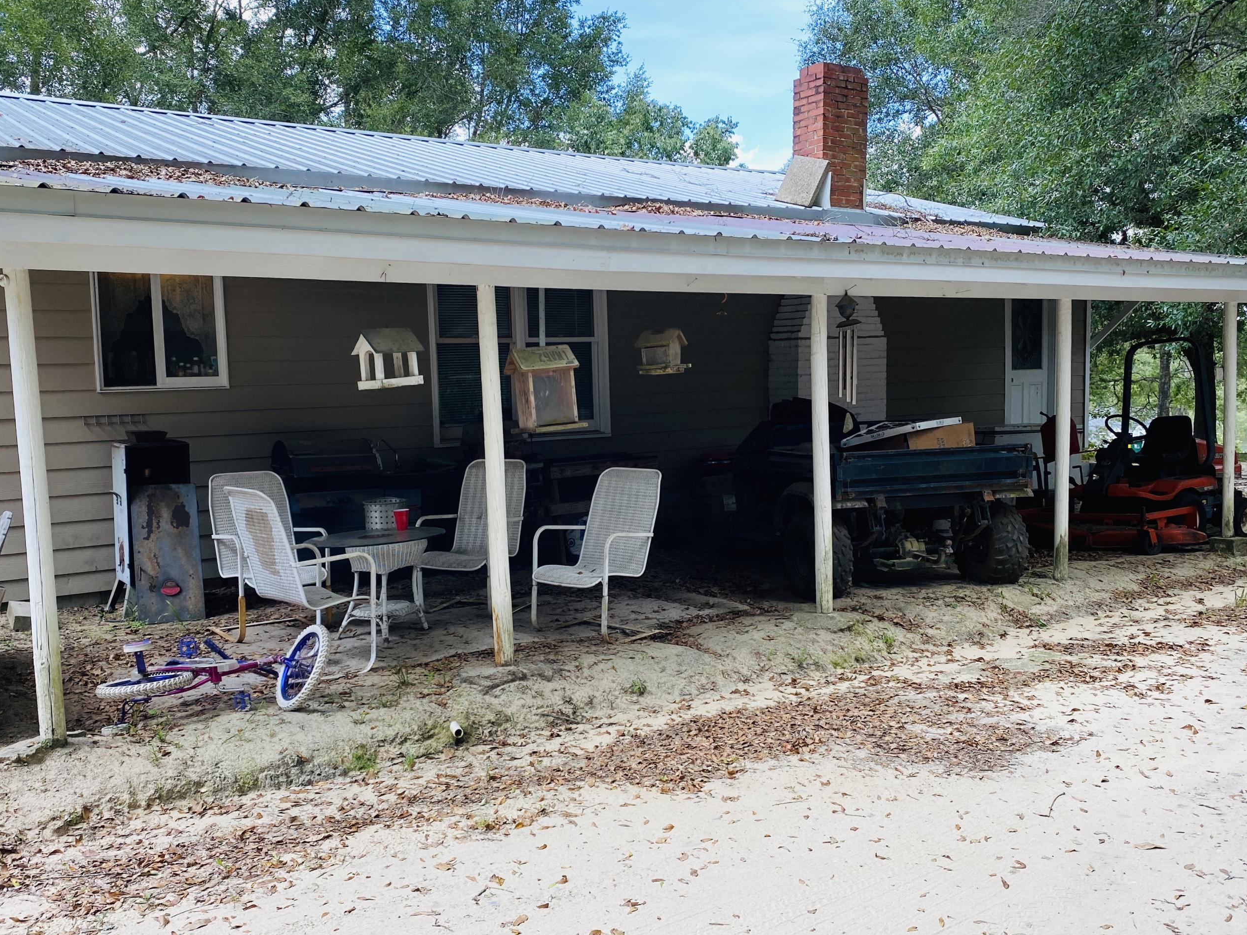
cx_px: 575
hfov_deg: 58.3
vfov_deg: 45.4
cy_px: 480
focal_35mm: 31
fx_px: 1117
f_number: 1.8
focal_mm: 4.25
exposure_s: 1/231
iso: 32
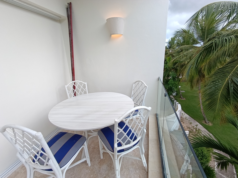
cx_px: 119
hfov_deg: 94.5
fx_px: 110
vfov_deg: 78.1
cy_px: 89
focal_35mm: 16
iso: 64
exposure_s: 1/100
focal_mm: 1.65
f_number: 2.2
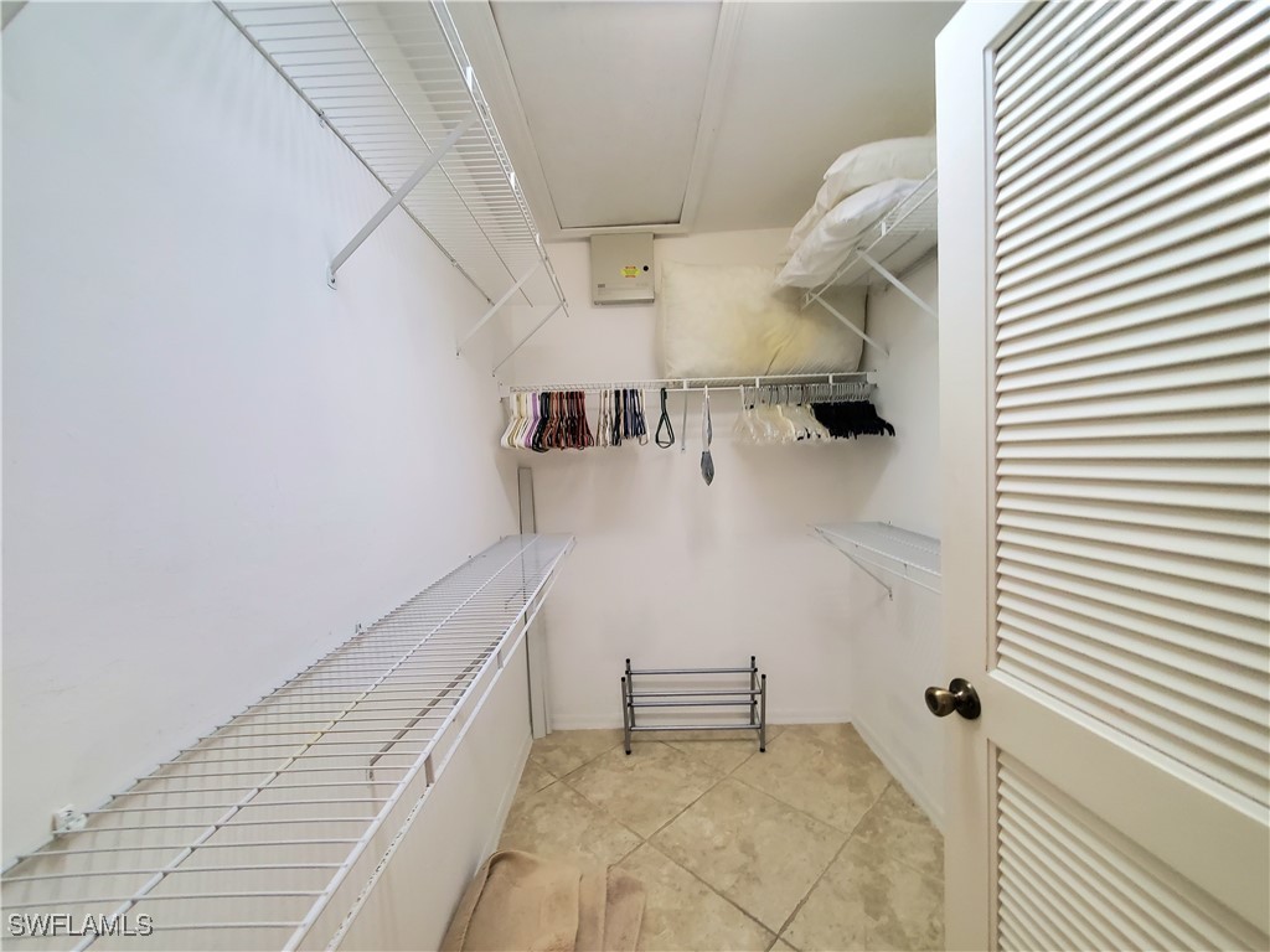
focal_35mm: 13
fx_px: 477
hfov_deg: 106.2
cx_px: 635
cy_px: 476
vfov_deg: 89.9
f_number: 2.2
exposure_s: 1/60.2
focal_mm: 1.8
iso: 200
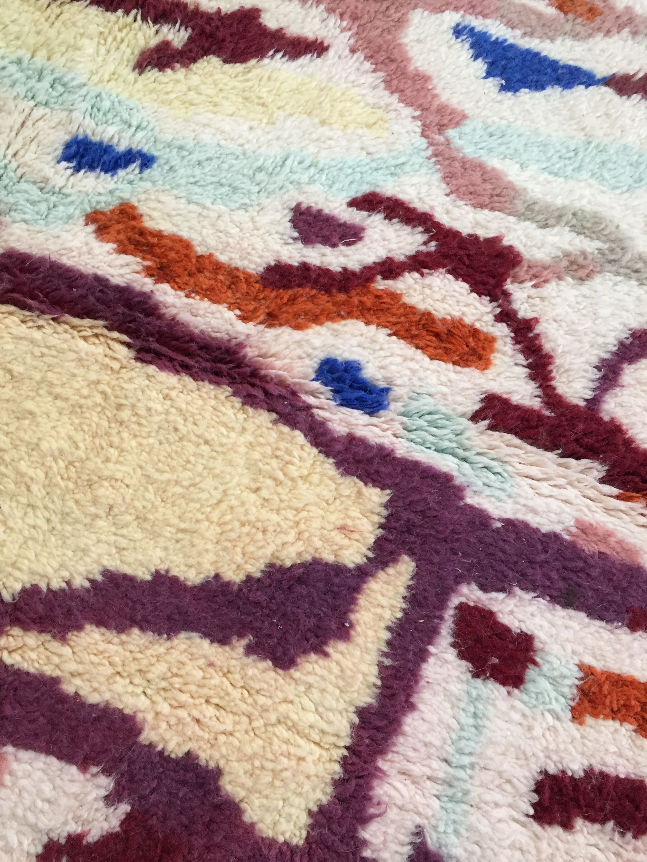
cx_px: 324
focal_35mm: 29
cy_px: 431
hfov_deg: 48.2
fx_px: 723
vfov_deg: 61.7
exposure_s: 1/33
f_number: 2.2
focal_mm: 4.15
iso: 64
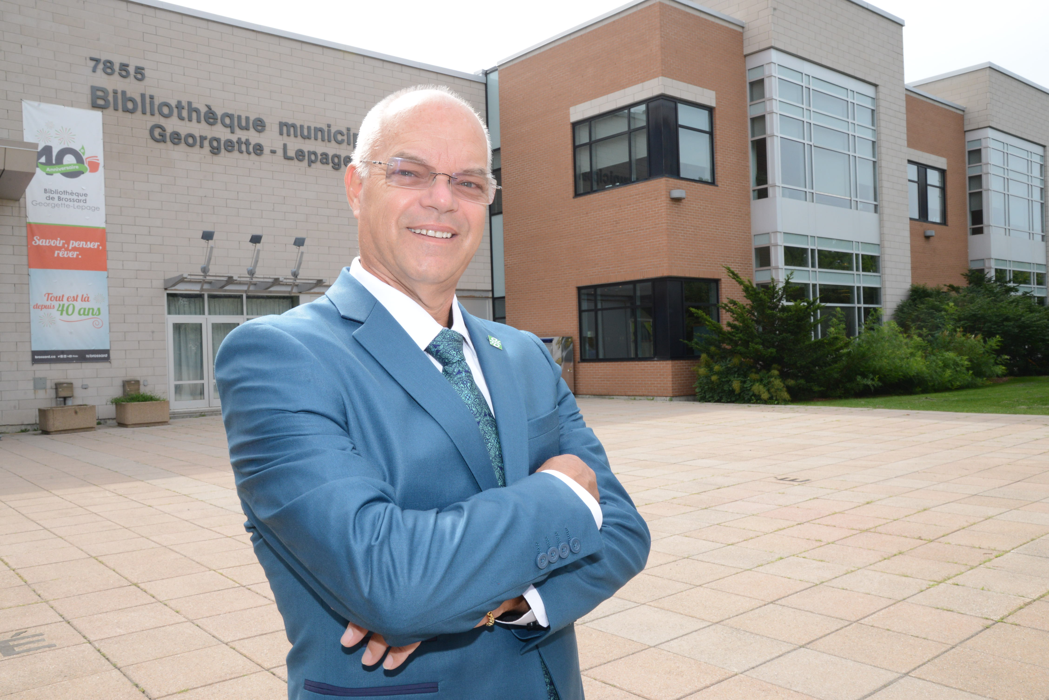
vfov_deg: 43.6
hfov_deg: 61.9
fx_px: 874
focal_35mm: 30
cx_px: 524
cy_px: 350
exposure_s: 1/200
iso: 1000
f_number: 18
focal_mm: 30
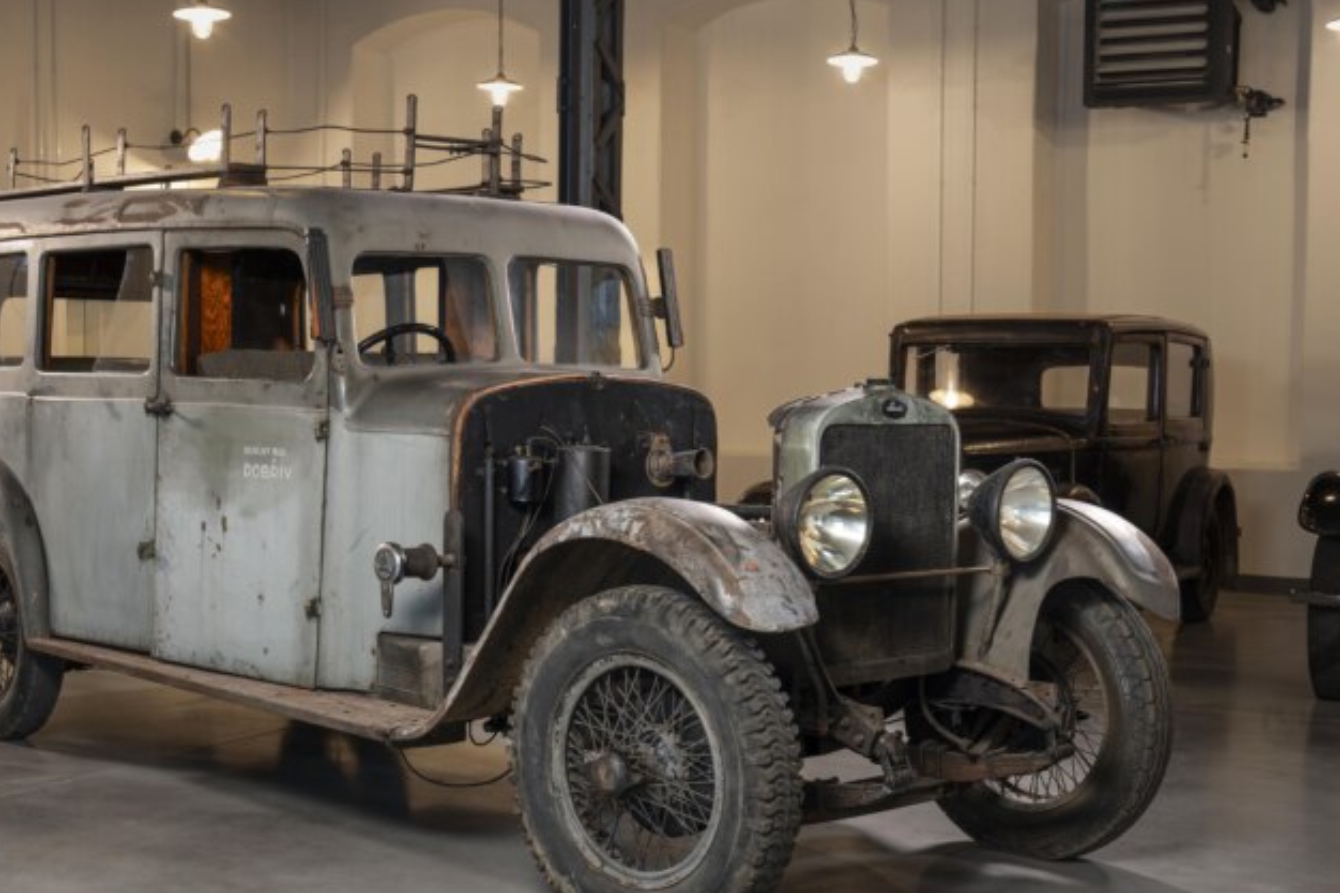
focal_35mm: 54
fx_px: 2009
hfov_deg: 36.8
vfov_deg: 25.0
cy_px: 473
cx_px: 587
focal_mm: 44
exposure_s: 1
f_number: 8
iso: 100
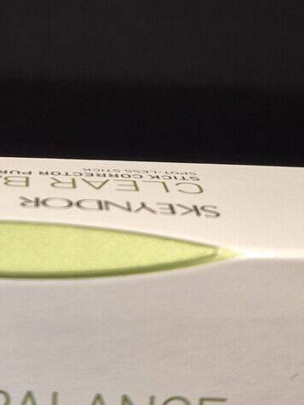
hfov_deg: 18.5
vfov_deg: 24.8
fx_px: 913
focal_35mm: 78
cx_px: 13
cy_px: 112
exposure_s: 1/57
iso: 160
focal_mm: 5.4
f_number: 1.8
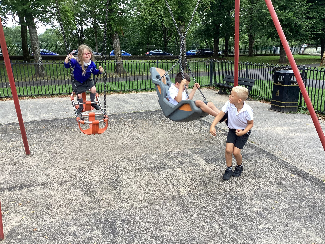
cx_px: 162
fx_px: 291
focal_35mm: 31
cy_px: 122
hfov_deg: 58.4
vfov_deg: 45.4
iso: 32
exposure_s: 1/120
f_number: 2.4
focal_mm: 3.3
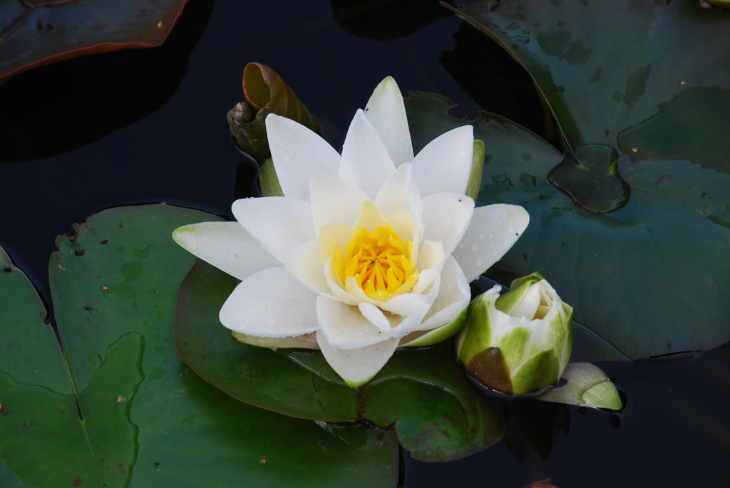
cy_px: 244
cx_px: 365
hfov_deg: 6.9
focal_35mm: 300
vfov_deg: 4.6
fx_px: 6089
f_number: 8
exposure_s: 1/125
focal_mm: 200
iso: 180
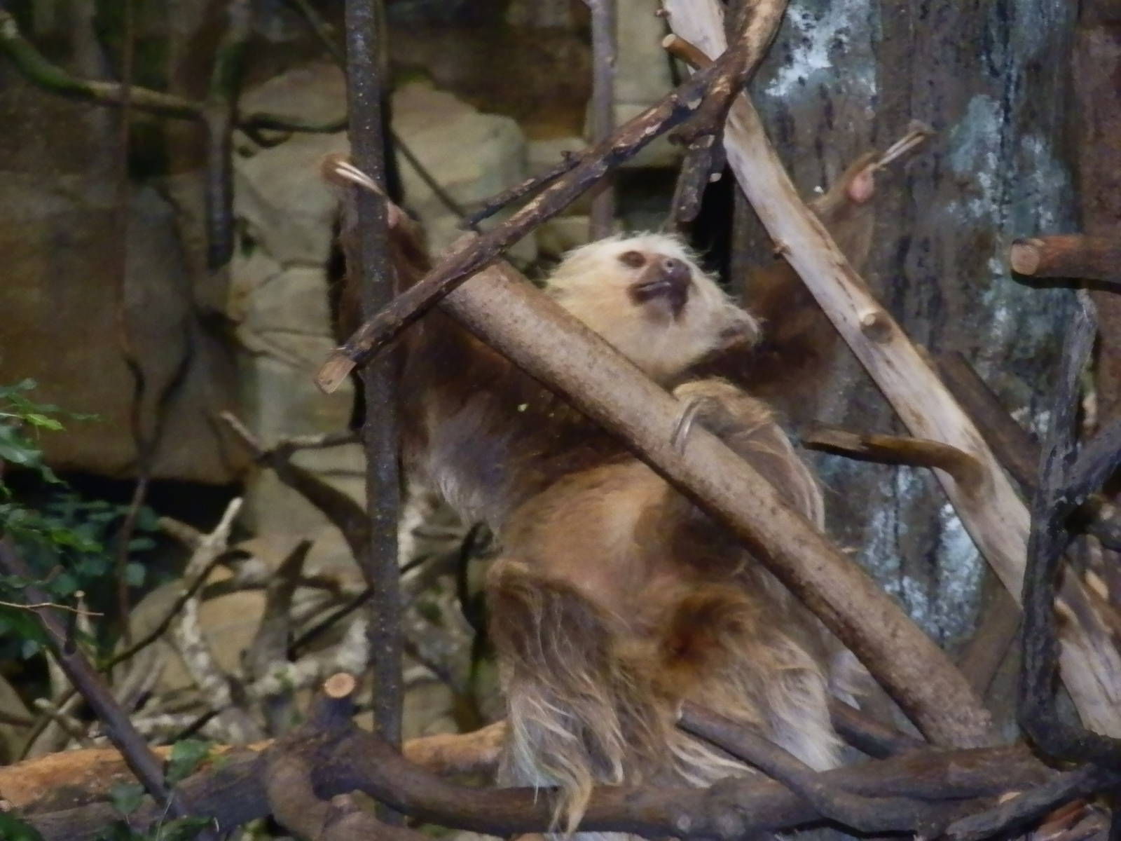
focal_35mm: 170
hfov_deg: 11.6
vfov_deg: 8.7
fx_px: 5505
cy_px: 420
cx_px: 560
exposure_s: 1/160
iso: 1000
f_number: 4.6
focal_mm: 30.48
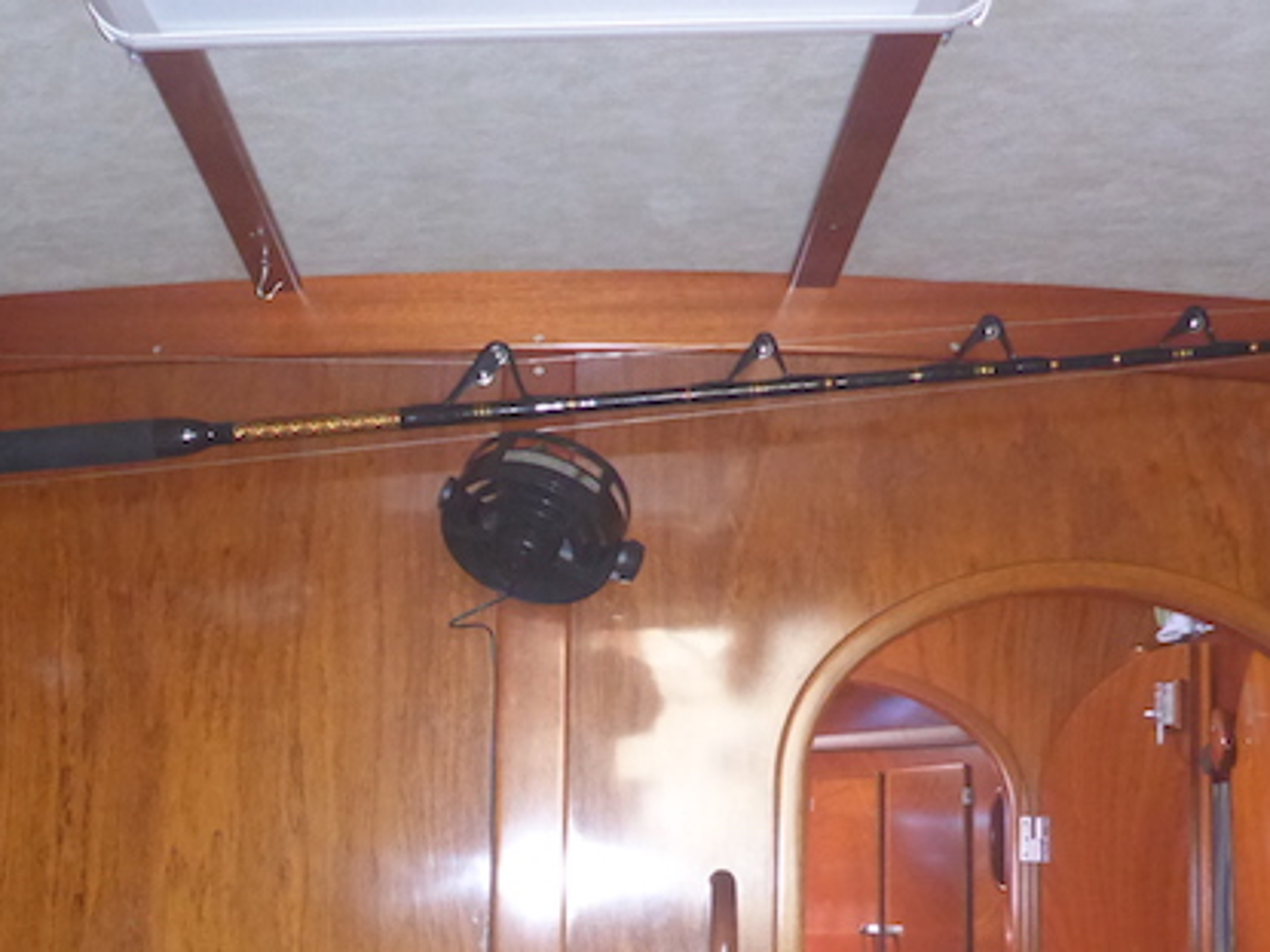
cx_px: 275
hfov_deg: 34.6
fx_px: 1981
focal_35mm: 54
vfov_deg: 26.7
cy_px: 707
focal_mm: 4.9
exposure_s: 1/60
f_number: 3.3
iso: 800
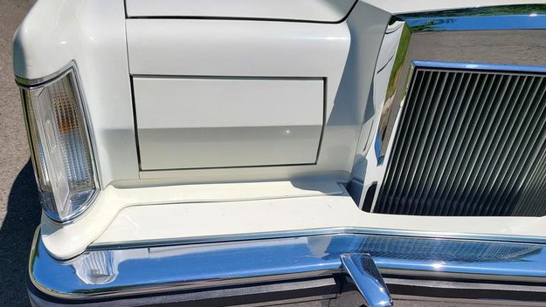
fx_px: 420
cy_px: 204
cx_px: 270
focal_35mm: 29
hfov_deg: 66.0
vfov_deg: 39.7
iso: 40
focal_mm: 5.4
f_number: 1.8
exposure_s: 1/4493
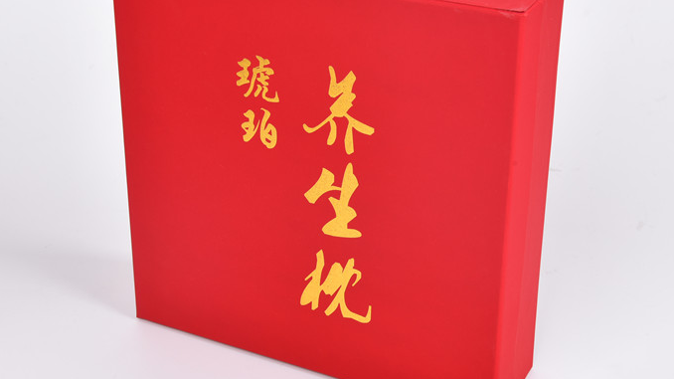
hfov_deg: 31.0
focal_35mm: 68
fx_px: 1215
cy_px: 148
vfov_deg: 17.7
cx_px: 337
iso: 160
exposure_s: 1/125
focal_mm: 44
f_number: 13
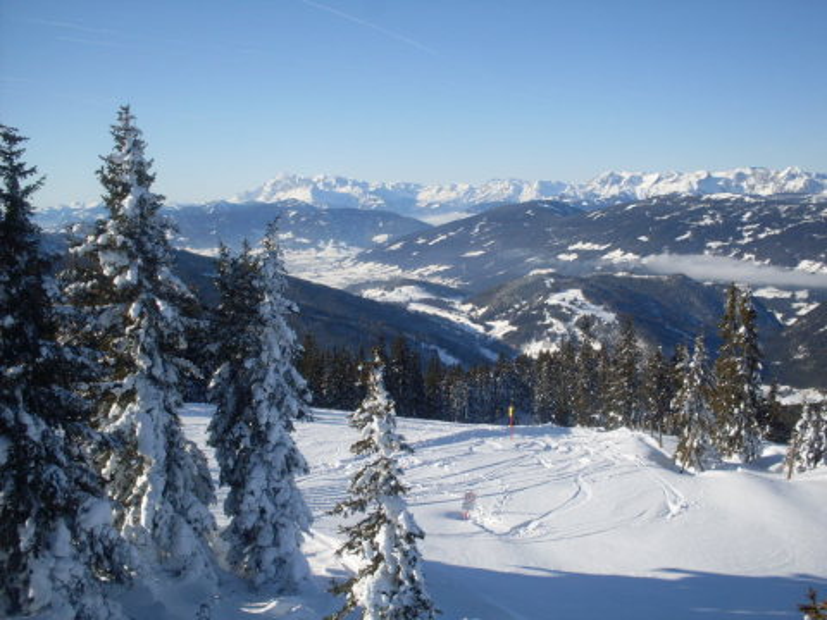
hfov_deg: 49.0
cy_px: 310
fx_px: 908
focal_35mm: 38
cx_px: 414
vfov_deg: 37.7
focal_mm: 6.3
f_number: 8.4
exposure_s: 1/350
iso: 80
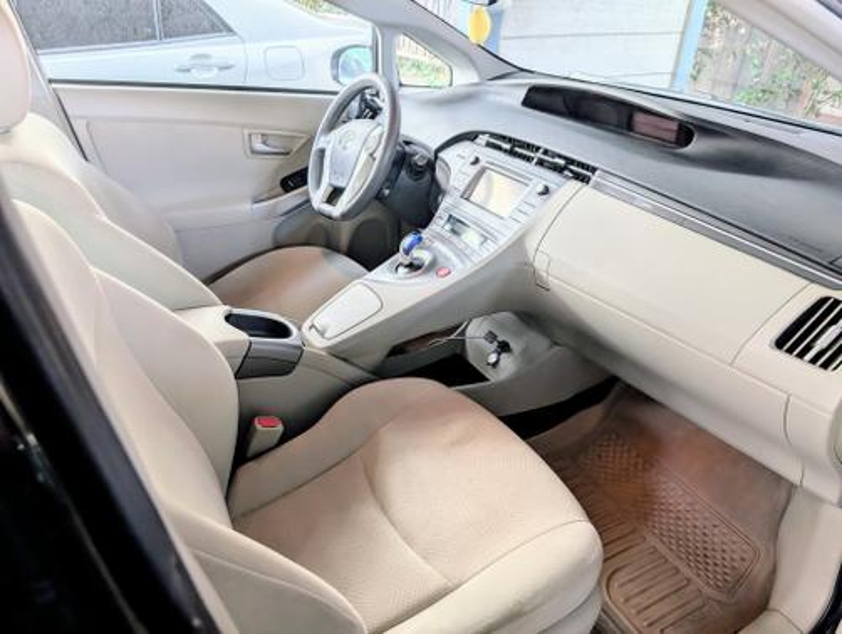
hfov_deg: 71.5
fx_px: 585
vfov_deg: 56.9
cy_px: 317
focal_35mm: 24
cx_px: 421
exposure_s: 1/38.1
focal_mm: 6.9
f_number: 1.68
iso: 19
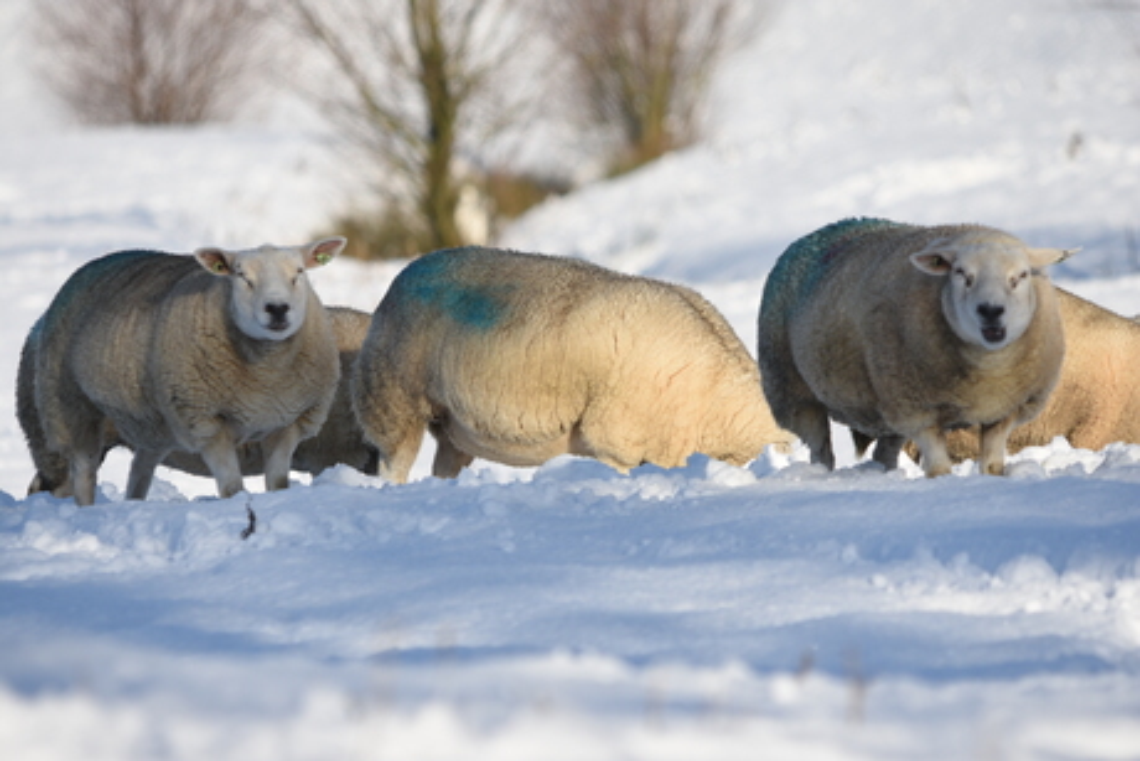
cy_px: 380
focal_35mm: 525
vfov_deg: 2.6
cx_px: 570
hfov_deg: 3.9
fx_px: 16629
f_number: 19
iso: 100
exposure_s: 1/500
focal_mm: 350
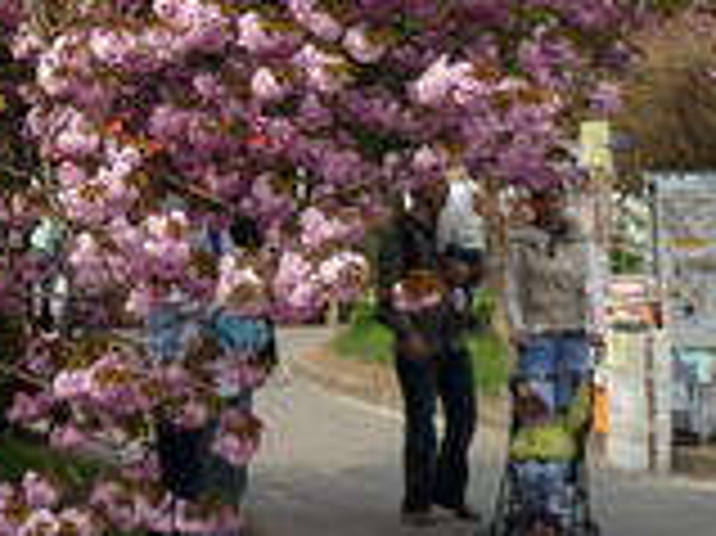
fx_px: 2749
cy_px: -144
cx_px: 5
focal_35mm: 133
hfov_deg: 14.6
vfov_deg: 10.9
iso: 80
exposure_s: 1/800
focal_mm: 5.5
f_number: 2.8
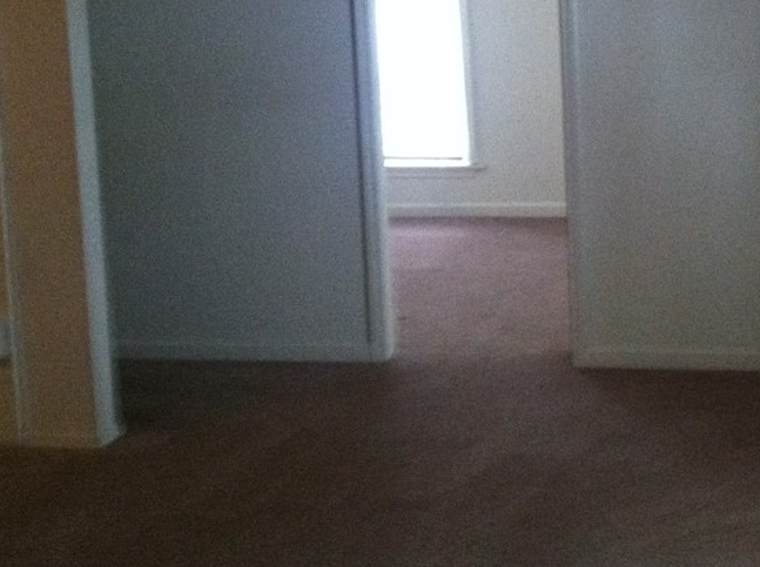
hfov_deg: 29.6
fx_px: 1425
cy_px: 67
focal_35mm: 65
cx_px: 536
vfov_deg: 22.0
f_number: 2.8
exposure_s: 1/15
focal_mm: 3.85
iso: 500
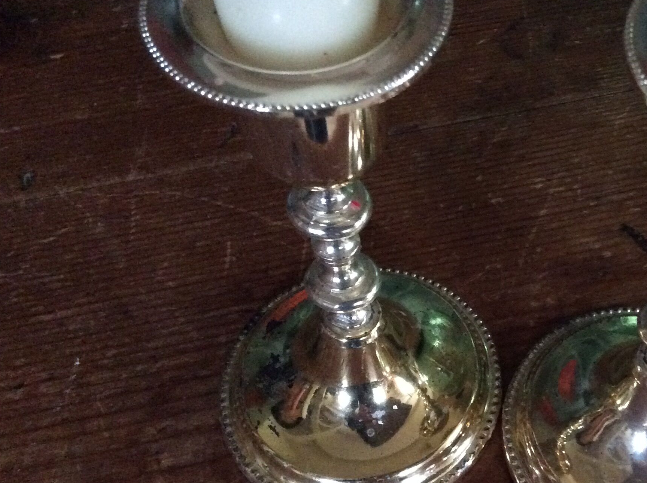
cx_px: 480
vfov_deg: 30.1
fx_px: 896
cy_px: 303
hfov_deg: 38.7
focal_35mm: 48
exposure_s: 1/17
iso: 500
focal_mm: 3.3
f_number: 2.4
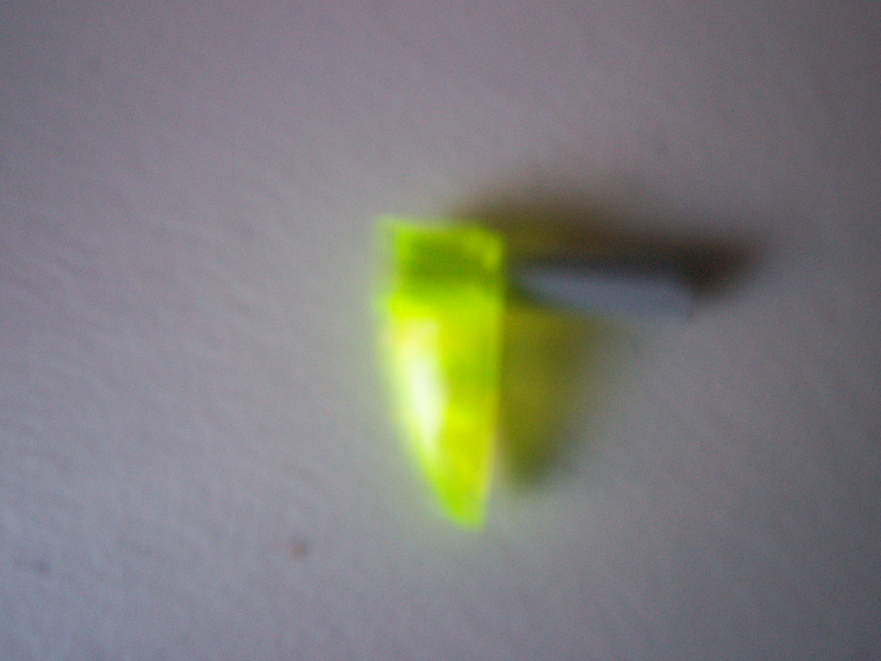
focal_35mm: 36
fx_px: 916
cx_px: 440
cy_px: 330
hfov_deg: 51.4
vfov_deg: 39.7
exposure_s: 1/8.26
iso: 140
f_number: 4.5
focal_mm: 5.9
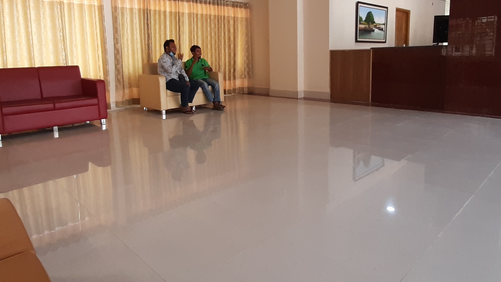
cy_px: 102
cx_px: 254
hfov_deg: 76.3
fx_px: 319
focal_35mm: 24
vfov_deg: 47.1
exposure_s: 1/50
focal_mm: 1.42
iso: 100
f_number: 2.2
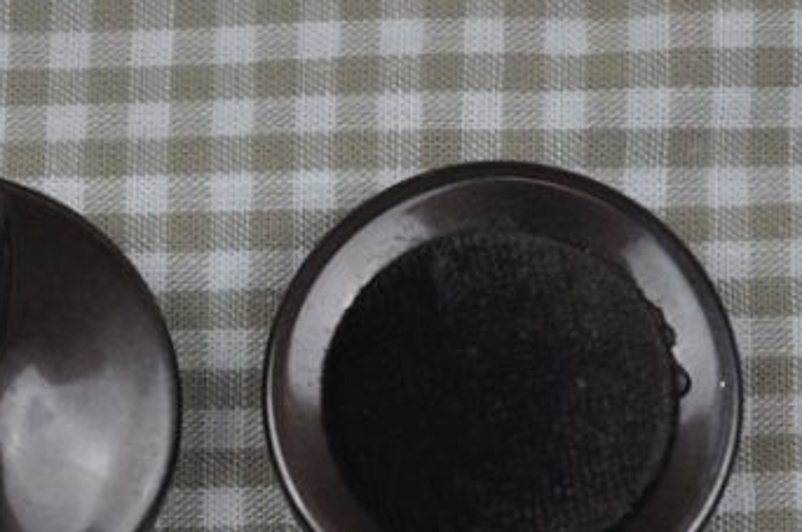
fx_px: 4297
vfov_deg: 7.1
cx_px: 270
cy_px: 409
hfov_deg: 10.7
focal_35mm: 193
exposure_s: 1/125
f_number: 5.6
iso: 360
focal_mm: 55
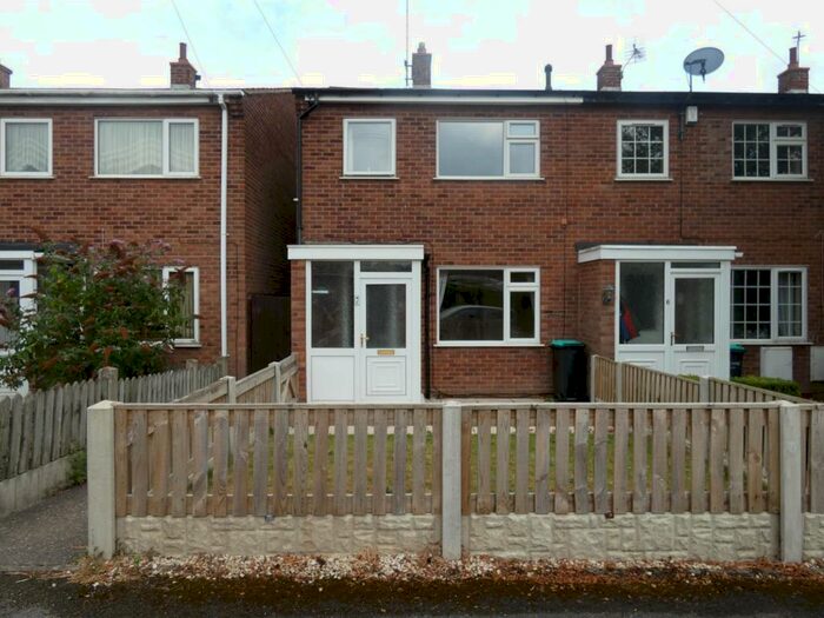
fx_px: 476
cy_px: 309
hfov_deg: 81.7
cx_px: 412
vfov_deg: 66.0
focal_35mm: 20
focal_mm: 3.6
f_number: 2.8
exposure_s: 1/640
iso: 80
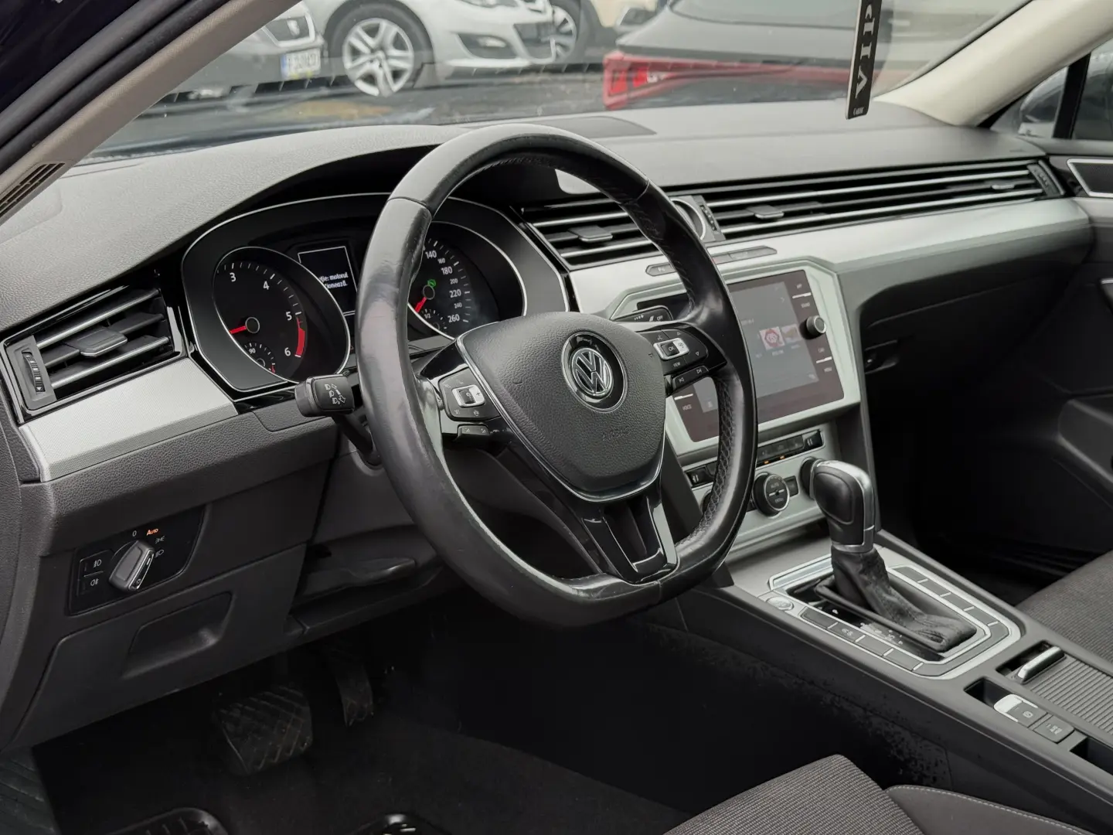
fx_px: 1543
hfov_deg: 39.7
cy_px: 418
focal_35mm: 48
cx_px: 556
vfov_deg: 30.3
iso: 80
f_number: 1.78
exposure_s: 1/121
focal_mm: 6.76
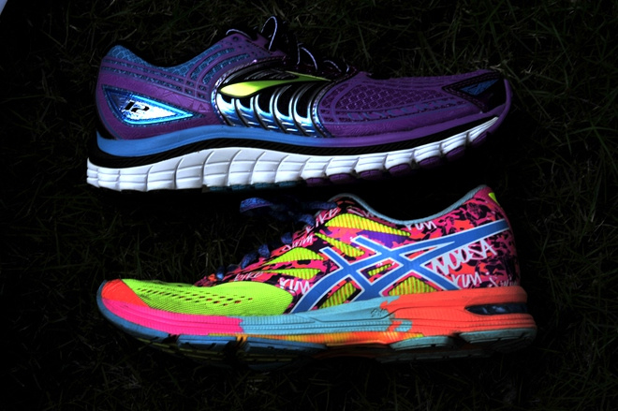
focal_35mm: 55
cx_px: 309
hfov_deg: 36.3
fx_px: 943
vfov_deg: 24.6
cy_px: 206
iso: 200
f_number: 22
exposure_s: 1/15
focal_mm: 55
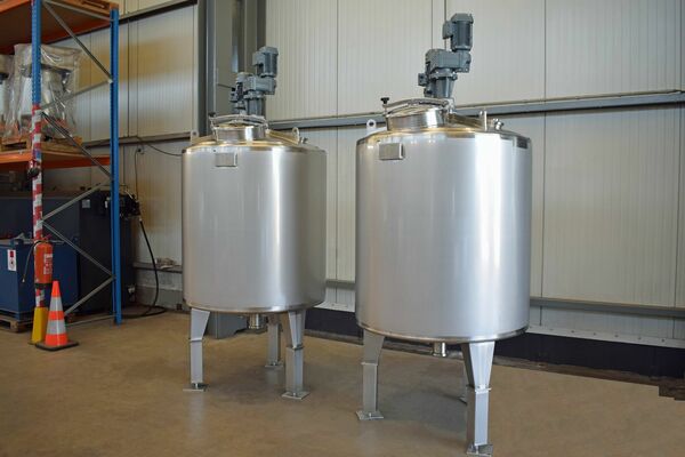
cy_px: 228
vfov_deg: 43.6
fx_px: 571
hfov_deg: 61.9
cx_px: 342
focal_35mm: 30
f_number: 5
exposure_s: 1/100
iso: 400
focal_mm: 20
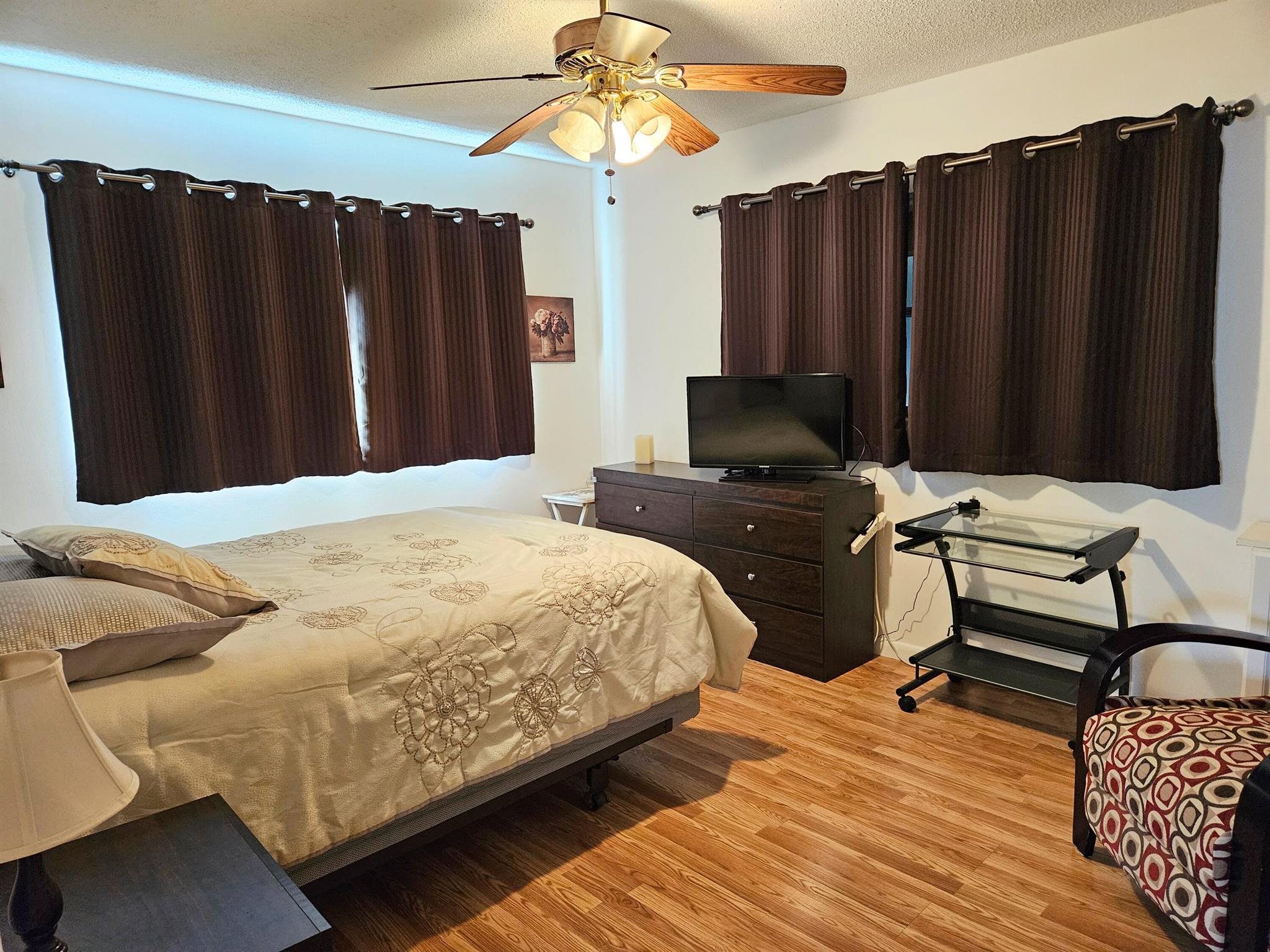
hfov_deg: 73.9
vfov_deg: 58.9
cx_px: 635
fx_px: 844
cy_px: 476
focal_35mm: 23
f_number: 1.8
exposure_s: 1/120
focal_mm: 5.4
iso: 640
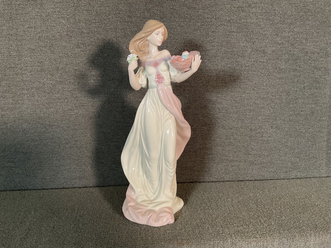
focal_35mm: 29
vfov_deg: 48.2
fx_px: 277
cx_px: 166
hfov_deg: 61.7
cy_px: 124
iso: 80
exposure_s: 1/60
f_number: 1.8
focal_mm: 3
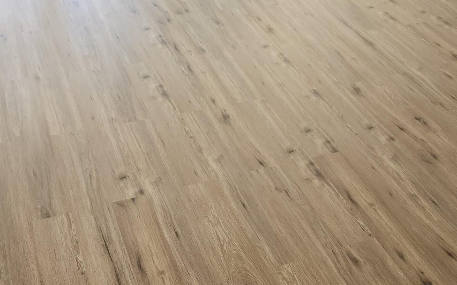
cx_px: 193
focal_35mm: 40
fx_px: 498
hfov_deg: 49.1
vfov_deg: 31.9
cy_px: 165
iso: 125
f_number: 1.8
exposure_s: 1/60
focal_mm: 5.4
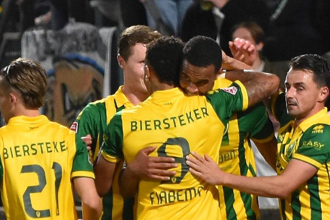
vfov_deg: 2.4
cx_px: 159
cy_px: 250
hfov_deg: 3.5
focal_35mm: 583
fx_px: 5344
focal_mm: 170
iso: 1600
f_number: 2.8
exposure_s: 1/320
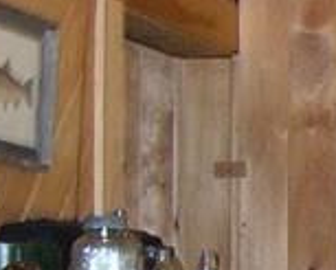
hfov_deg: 7.2
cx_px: 850
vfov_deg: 6.0
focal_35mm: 248
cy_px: 595
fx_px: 2471
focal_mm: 8
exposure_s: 1/60
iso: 400
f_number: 2.8
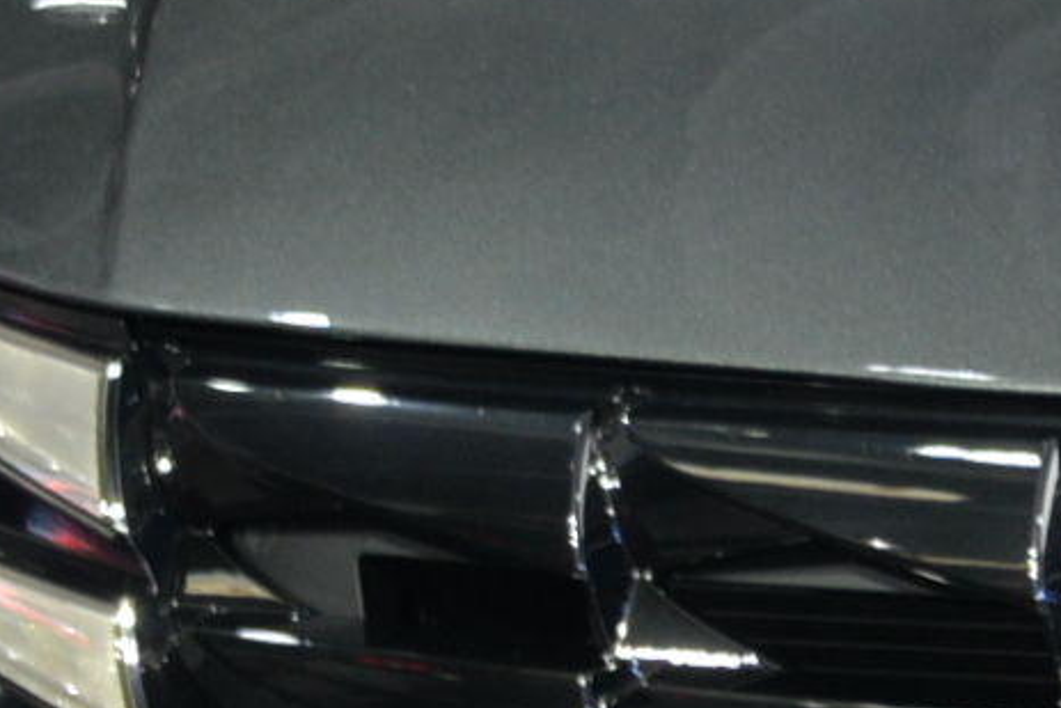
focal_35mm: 442
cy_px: 1331
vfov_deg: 3.1
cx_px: 2106
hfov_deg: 4.6
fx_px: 13030
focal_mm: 68
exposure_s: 1/400
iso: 640
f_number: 5
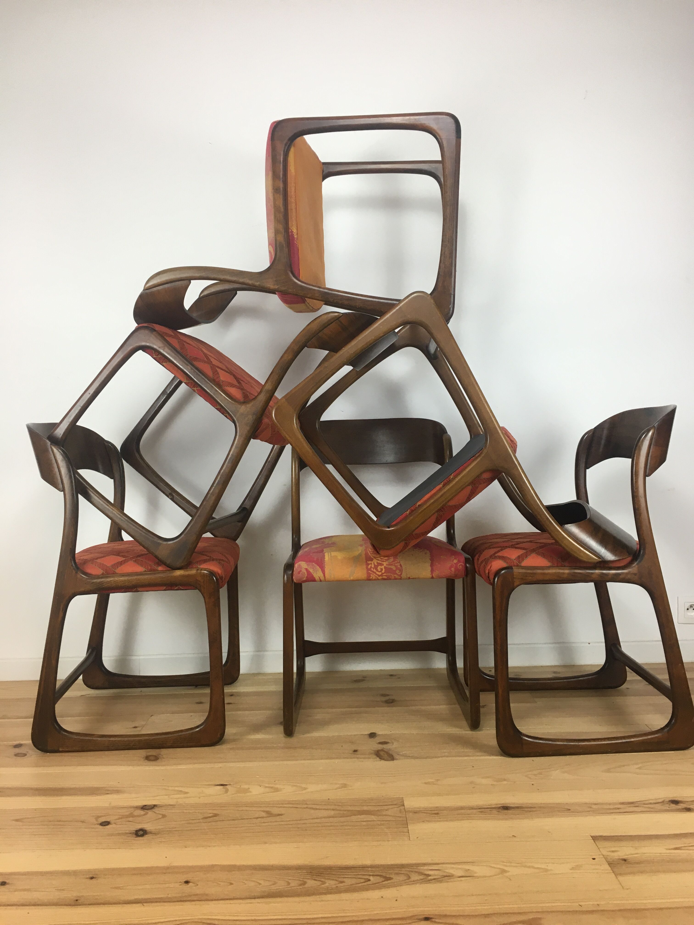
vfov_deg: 61.7
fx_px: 775
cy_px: 462
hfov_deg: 48.2
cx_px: 347
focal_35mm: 29
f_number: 2.2
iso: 40
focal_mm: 4.15
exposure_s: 1/33
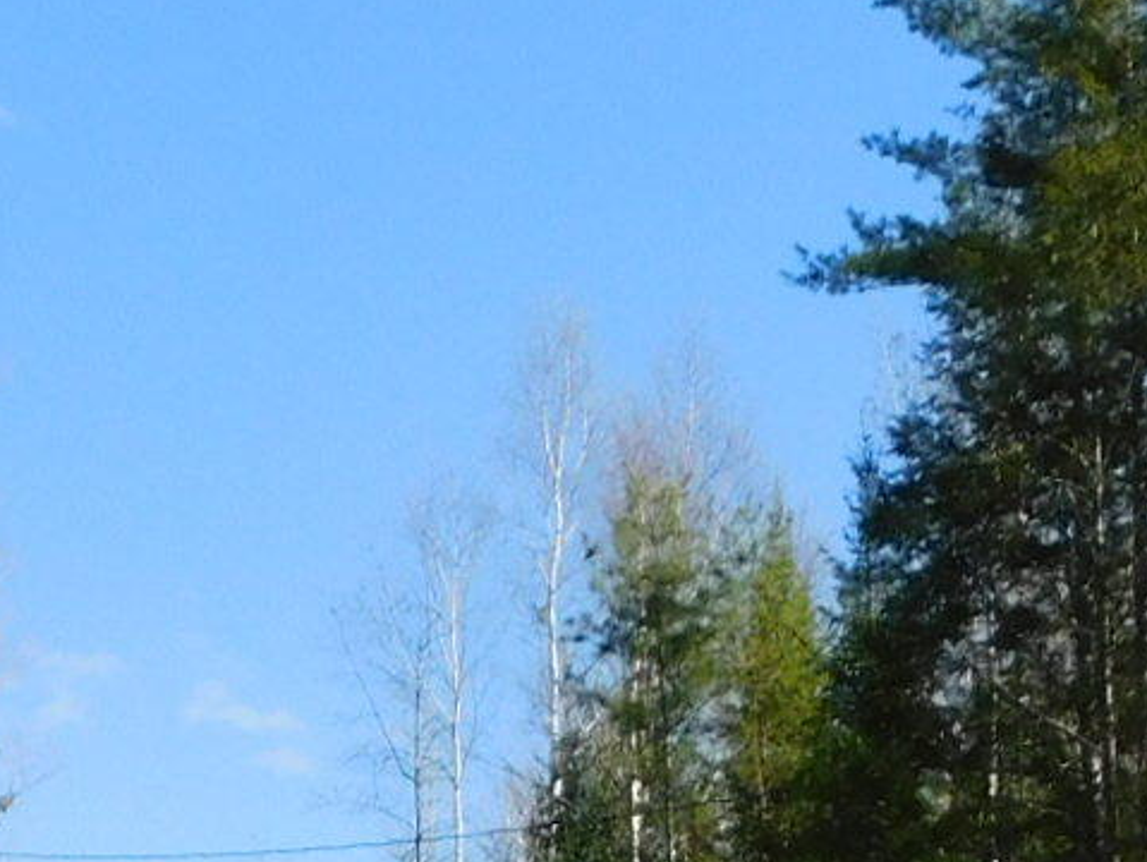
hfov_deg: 17.7
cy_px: 1434
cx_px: 89
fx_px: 3614
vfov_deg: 12.6
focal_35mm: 109
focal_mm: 4
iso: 125
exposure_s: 1/1000
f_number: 3
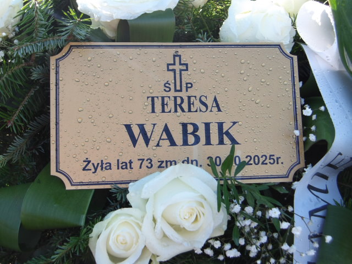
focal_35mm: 53
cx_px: 176
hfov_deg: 36.2
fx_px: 539
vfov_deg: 27.5
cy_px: 132
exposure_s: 1/111
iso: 100
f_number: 4.2
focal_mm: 9.4
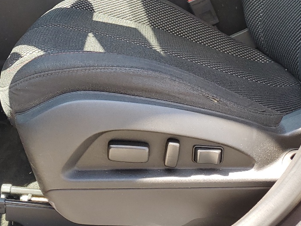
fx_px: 522
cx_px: 96
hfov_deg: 31.9
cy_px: -9
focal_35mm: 60
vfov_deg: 23.2
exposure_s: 1/208
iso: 50
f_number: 1.5
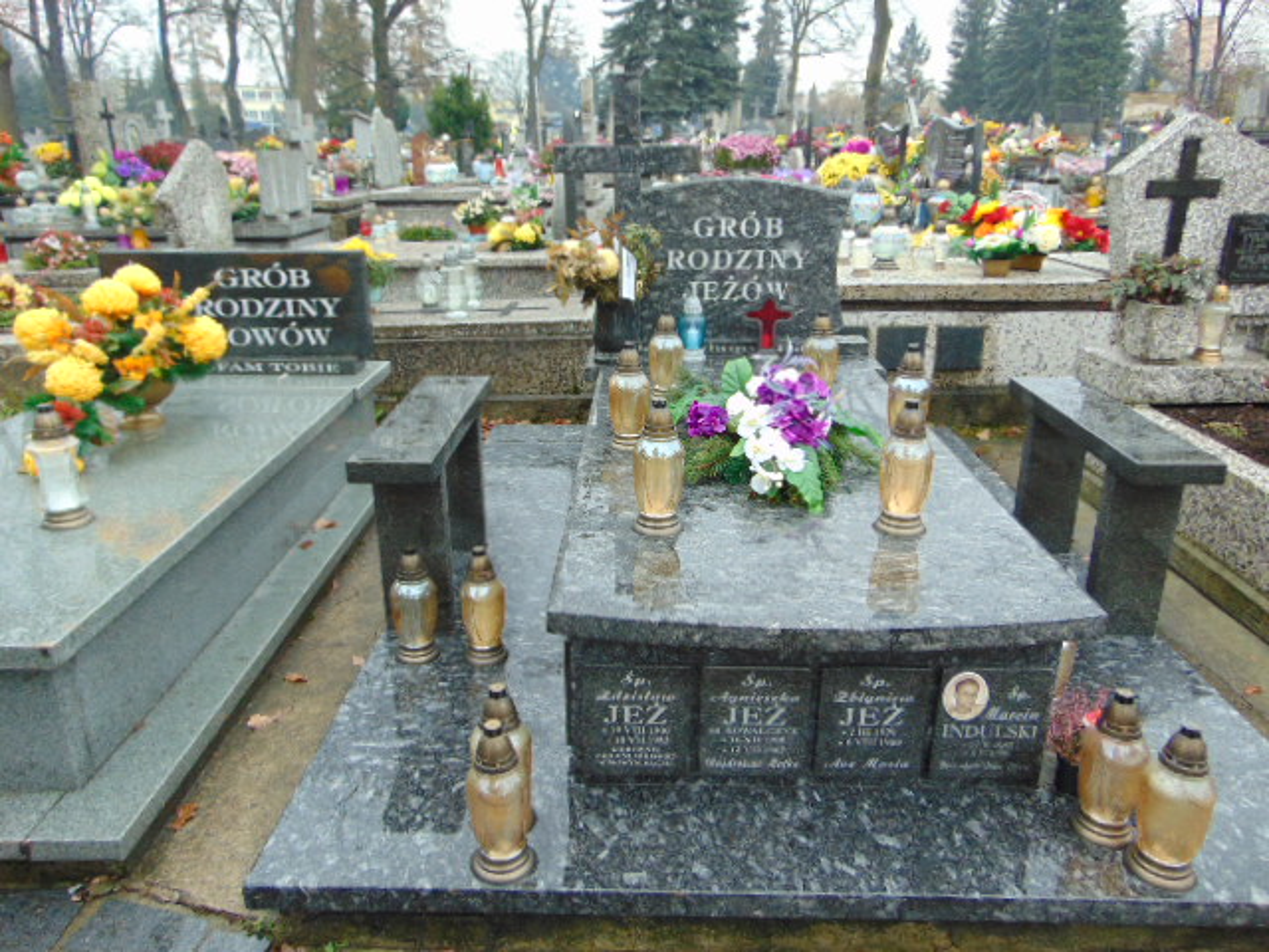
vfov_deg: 54.9
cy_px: 476
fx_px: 916
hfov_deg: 69.4
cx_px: 634
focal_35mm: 25
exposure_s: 1/100
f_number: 3
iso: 100
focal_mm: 4.5
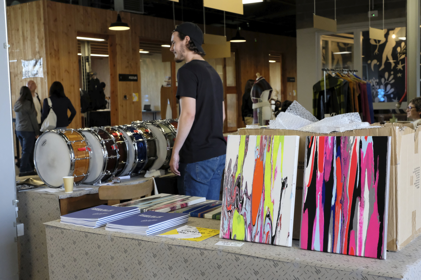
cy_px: 140
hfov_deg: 43.6
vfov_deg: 29.9
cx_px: 210
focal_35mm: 45
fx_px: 526
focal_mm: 30.2
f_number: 6.4
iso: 6400
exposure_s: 1/140
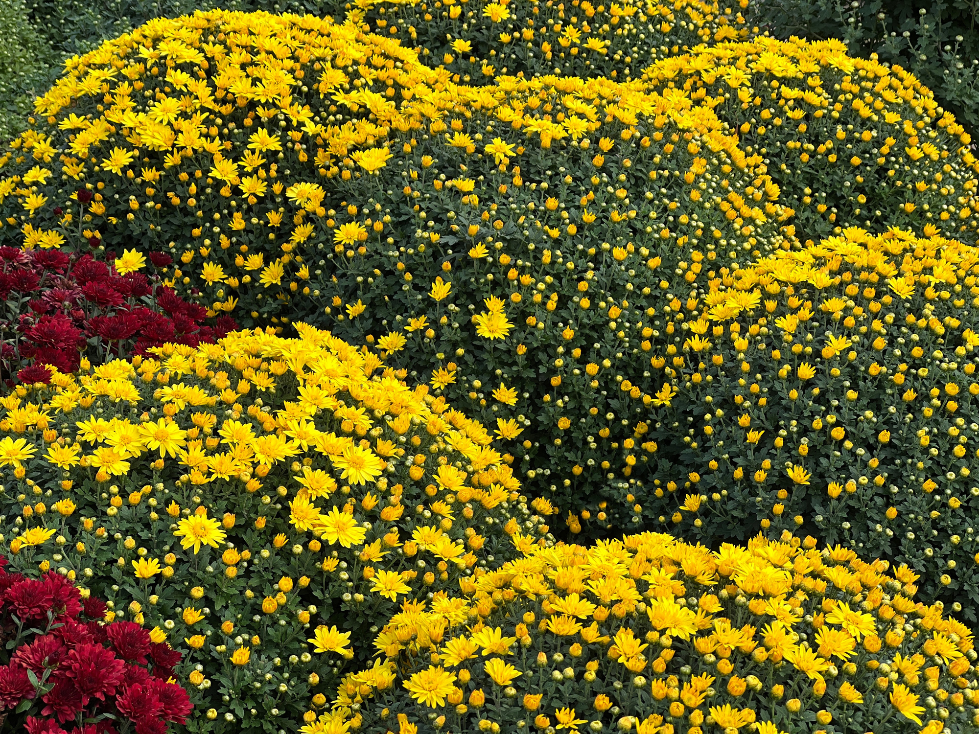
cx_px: 490
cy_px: 367
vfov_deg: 19.1
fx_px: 2178
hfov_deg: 25.3
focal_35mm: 77
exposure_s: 1/175
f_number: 2.8
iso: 25
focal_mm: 9
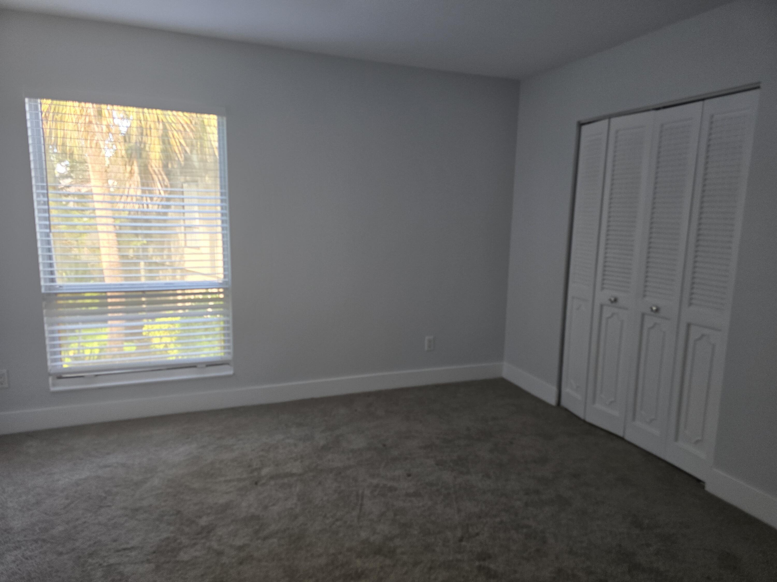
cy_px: 291
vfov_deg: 58.9
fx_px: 516
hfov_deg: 73.9
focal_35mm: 23
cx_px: 388
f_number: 1.7
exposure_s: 1/120
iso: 200
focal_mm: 6.3
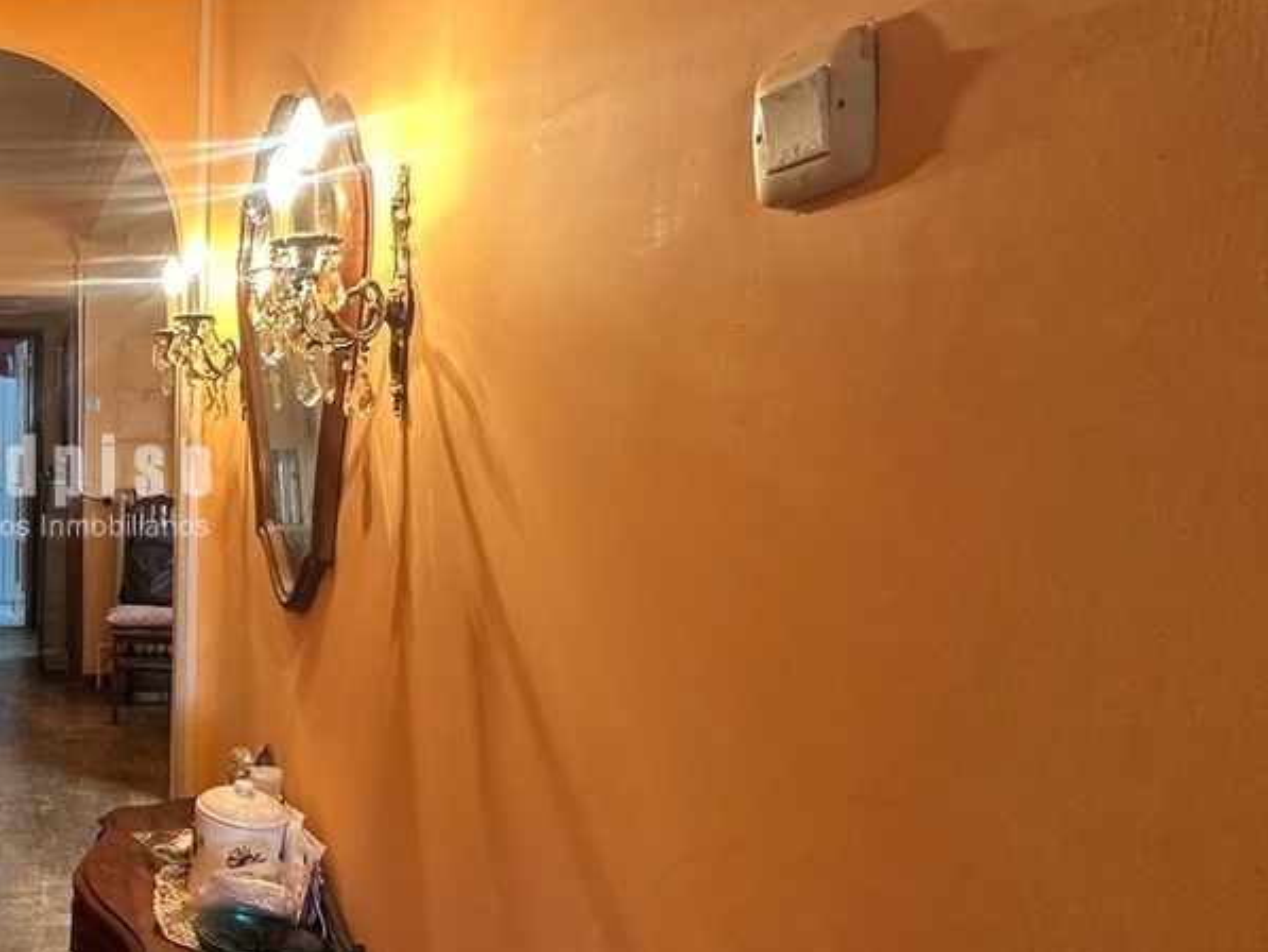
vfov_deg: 46.8
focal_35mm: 30
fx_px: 1099
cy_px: 489
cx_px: -2
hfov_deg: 49.0
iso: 250
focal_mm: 2.22
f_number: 2.2
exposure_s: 1/50
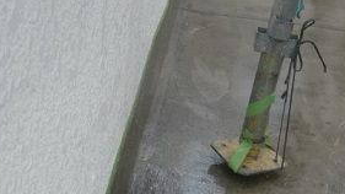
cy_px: 165
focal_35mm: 66
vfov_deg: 18.0
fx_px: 604
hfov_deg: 31.6
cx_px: 237
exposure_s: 1/250
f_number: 3.9
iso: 64
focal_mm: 6.66
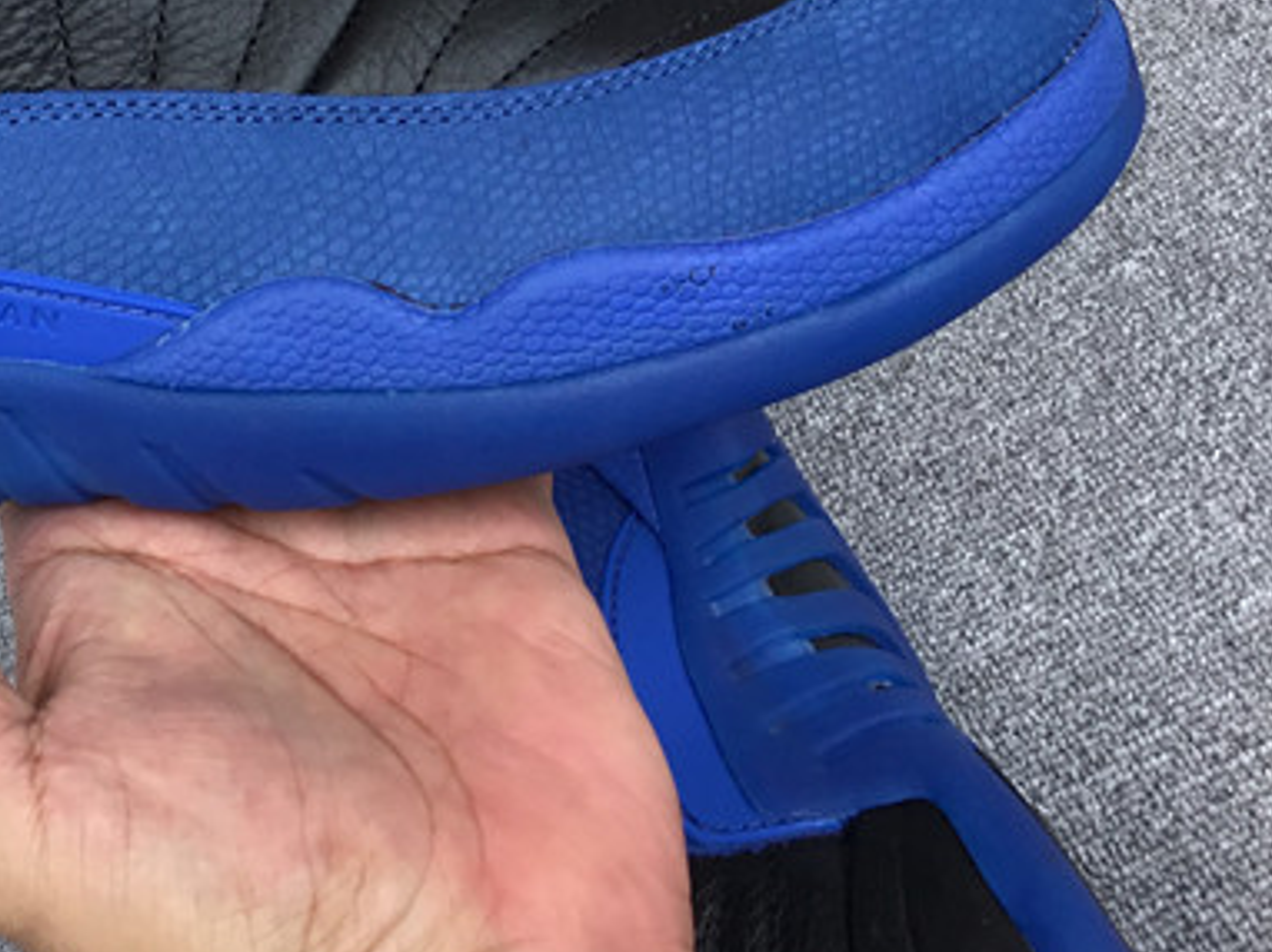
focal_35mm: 65
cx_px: 130
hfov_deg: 28.7
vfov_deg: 21.7
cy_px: -3
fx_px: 2387
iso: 25
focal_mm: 3.3
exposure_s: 1/234
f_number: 2.4
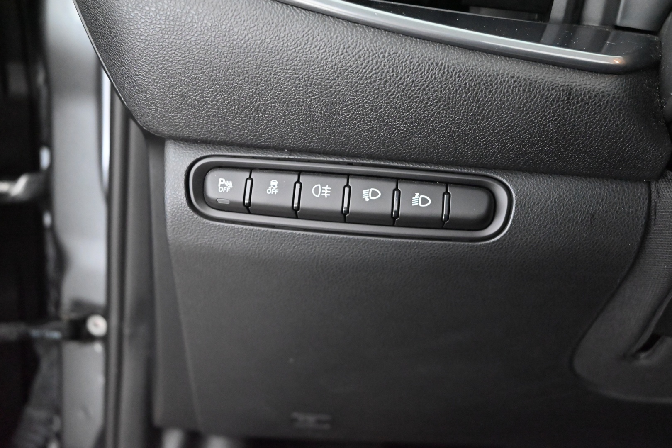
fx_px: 644
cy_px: 224
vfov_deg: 38.4
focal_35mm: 34
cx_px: 336
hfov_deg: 55.1
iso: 12800
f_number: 5
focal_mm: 34.5
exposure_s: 1/60
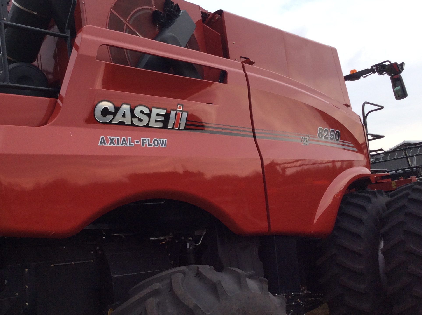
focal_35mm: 43
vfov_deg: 33.5
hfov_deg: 43.7
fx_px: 523
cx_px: 168
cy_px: 138
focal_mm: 3.3
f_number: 2.4
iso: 32
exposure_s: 1/784
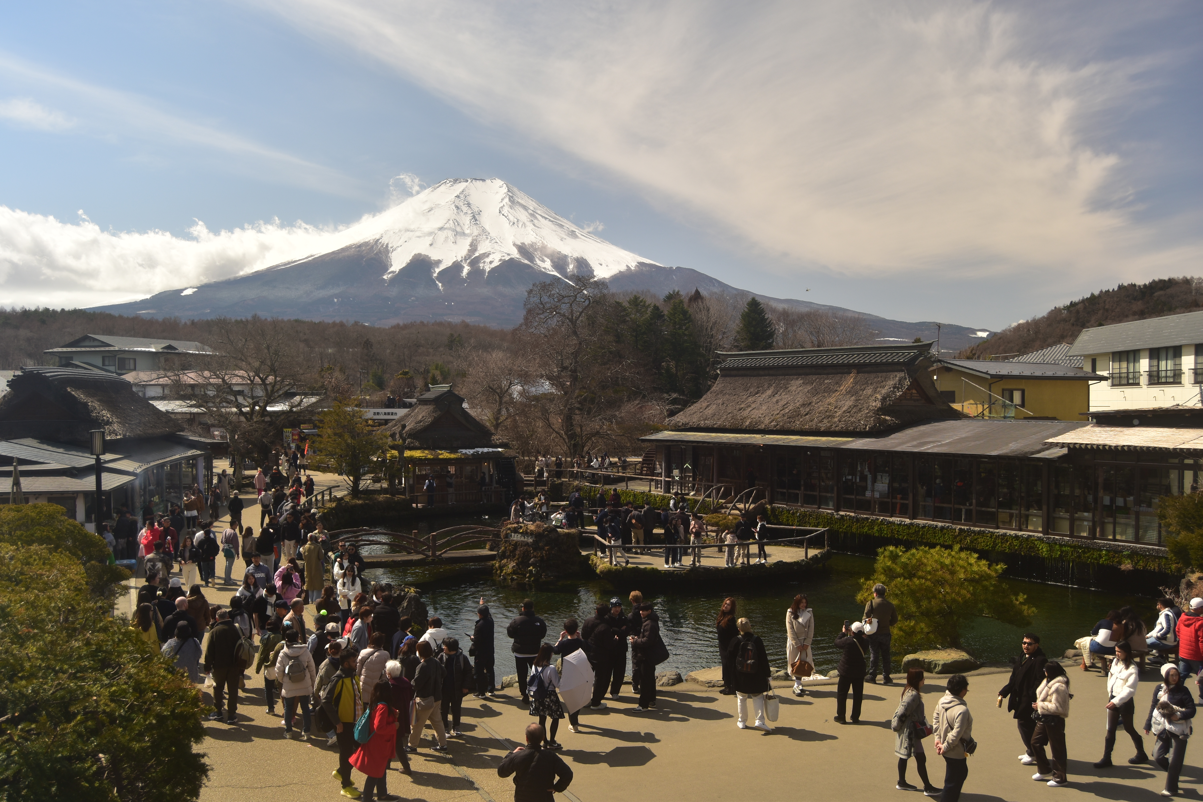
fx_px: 2757
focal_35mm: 82
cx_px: 602
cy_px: 401
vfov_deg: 16.6
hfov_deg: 24.6
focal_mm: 55
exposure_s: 1/200
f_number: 8
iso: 100
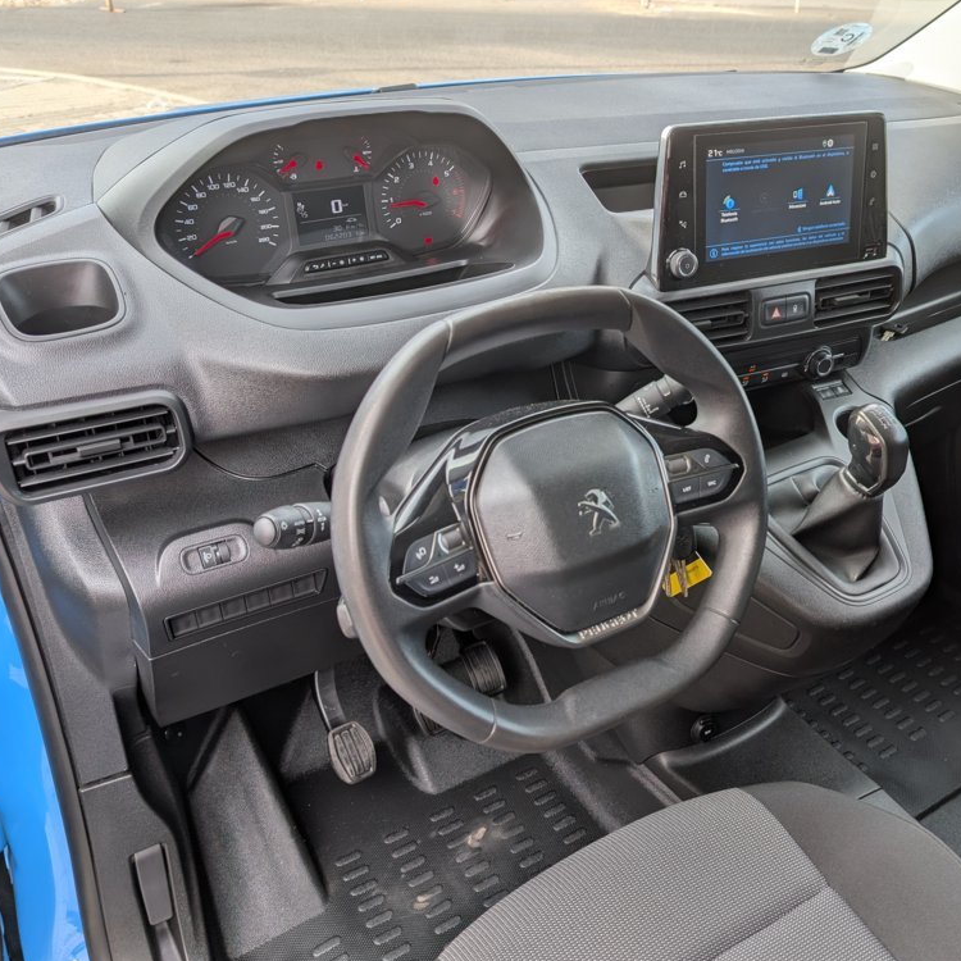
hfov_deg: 55.4
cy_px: 486
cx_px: 556
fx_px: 911
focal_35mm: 29
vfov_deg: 55.6
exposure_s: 1/136
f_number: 1.68
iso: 16
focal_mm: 6.9
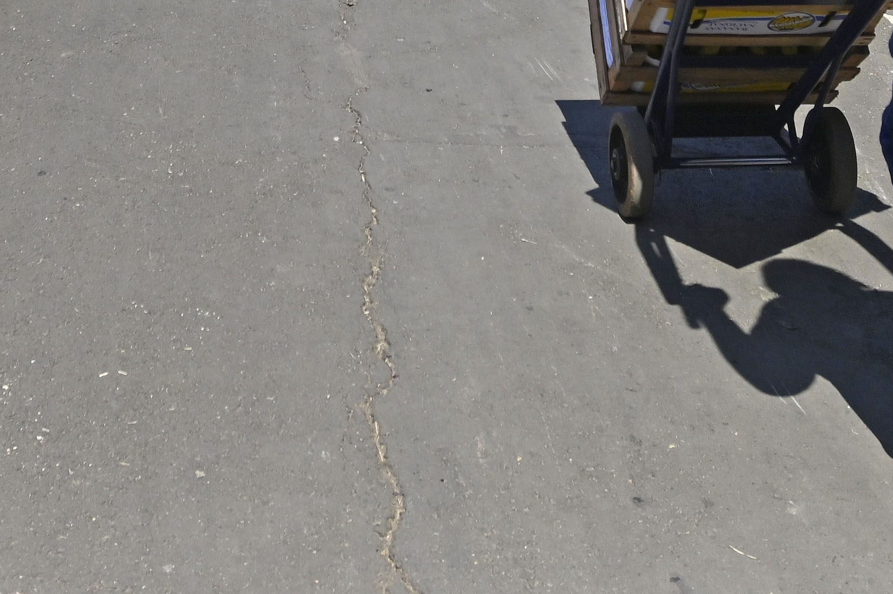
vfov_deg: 16.7
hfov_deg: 27.5
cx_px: 291
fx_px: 1810
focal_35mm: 73
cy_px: -331
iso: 400
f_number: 4
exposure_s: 1/6400
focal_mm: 22
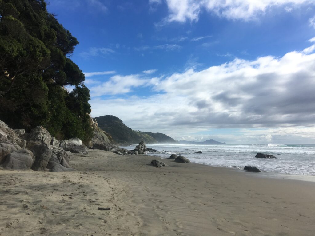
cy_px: 118
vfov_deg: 48.2
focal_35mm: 29
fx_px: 264
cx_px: 158
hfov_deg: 61.7
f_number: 2.2
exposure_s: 1/3344
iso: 25
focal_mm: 4.15
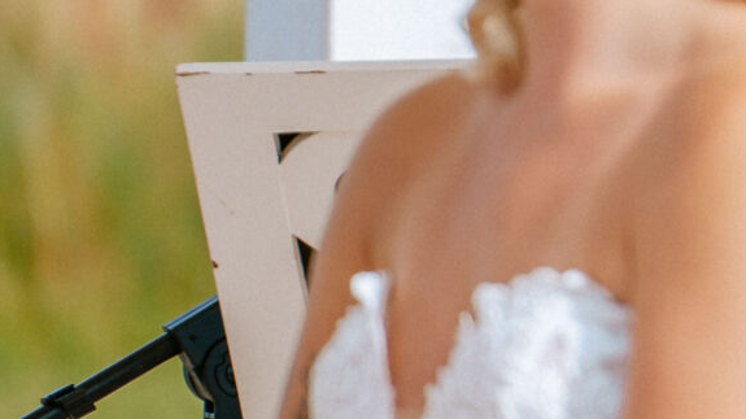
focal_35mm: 700
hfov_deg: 3.1
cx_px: 1388
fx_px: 13842
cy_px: -117
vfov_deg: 1.7
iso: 100
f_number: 2.8
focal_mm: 150
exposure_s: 1/1600
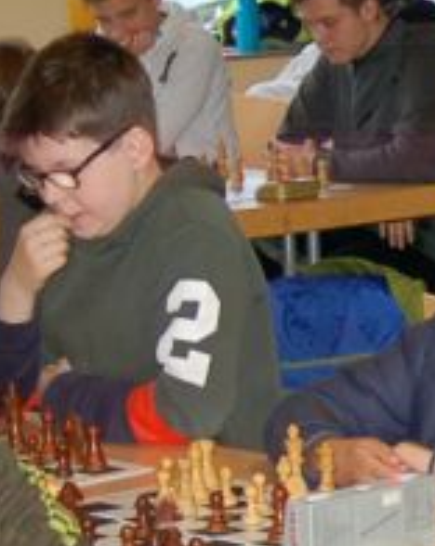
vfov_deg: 9.4
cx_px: 1004
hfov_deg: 7.1
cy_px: 319
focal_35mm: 206
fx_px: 3326
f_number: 3.3
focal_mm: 28
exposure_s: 1/60
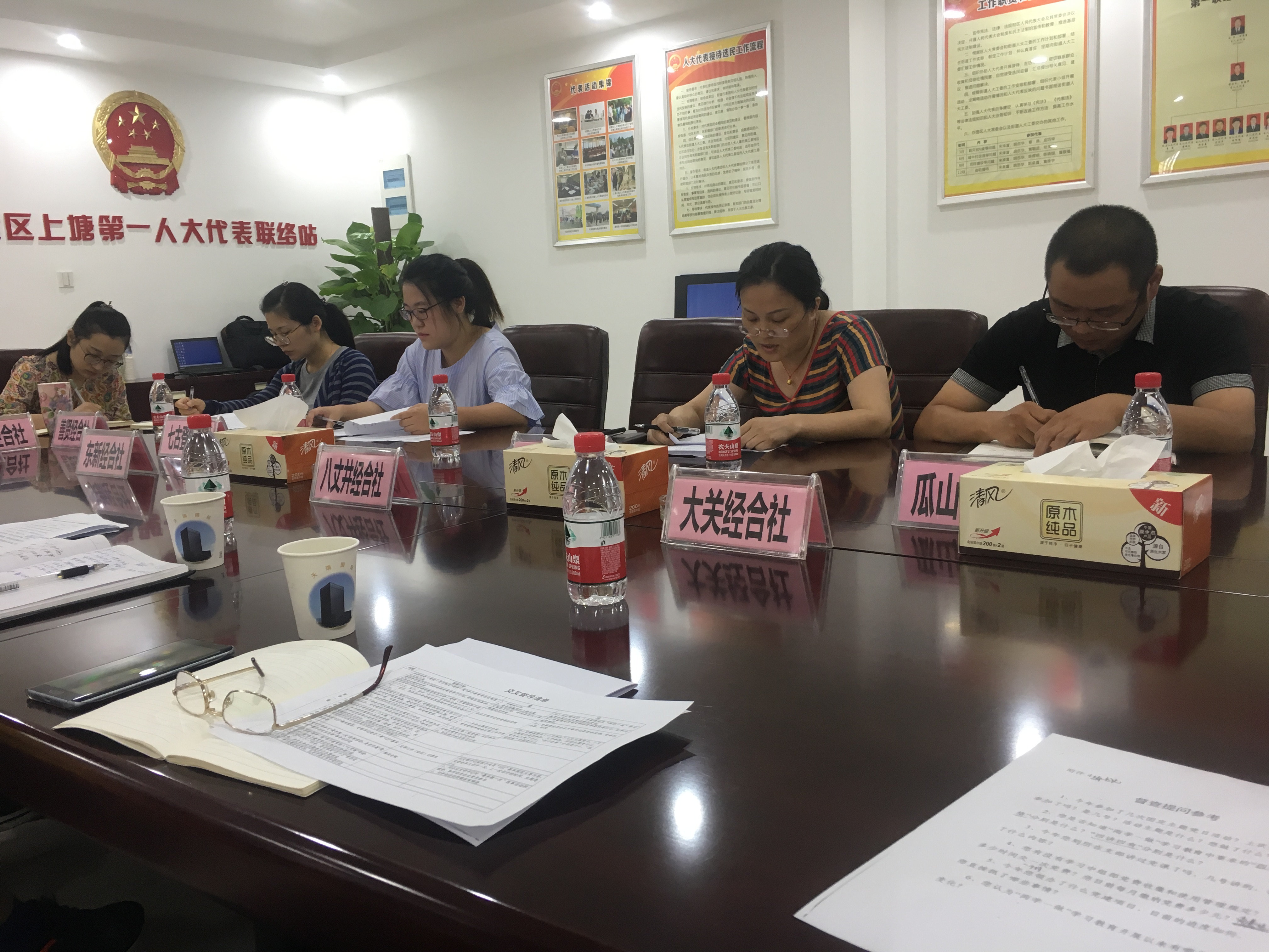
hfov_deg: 61.7
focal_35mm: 29
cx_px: 634
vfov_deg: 48.2
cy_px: 476
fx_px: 1063
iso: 80
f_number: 2.2
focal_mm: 4.15
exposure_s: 1/33
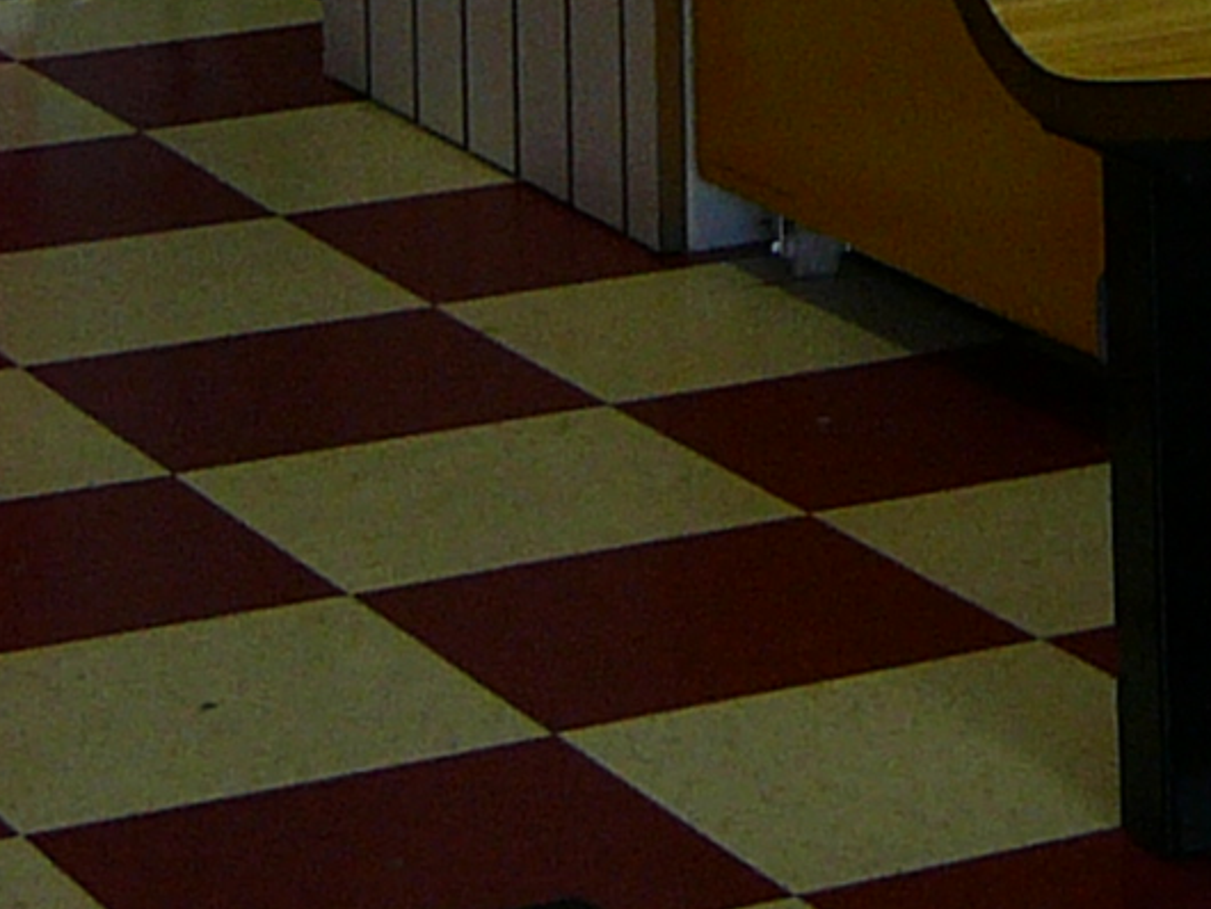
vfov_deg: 8.2
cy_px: -1147
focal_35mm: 169
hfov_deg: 11.5
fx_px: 5915
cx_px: 1426
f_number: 2.8
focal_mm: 5.2
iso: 80
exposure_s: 1/160
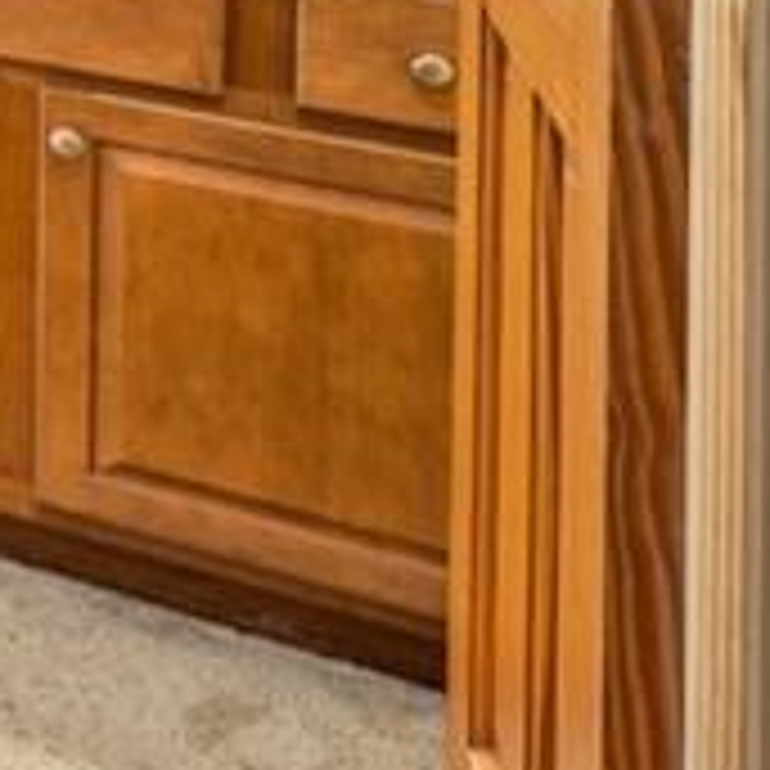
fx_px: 1787
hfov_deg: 12.0
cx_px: -1468
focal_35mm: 71
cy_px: -547
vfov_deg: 19.4
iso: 320
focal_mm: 14
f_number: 8
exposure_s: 1/2.5
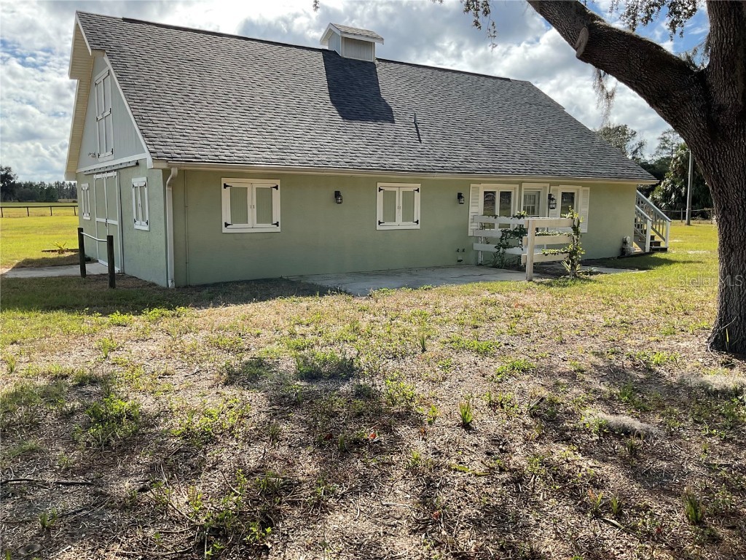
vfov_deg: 48.2
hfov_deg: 61.7
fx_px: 625
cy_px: 280
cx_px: 373
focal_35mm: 29
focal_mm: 3
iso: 16
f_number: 1.8
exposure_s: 1/1221
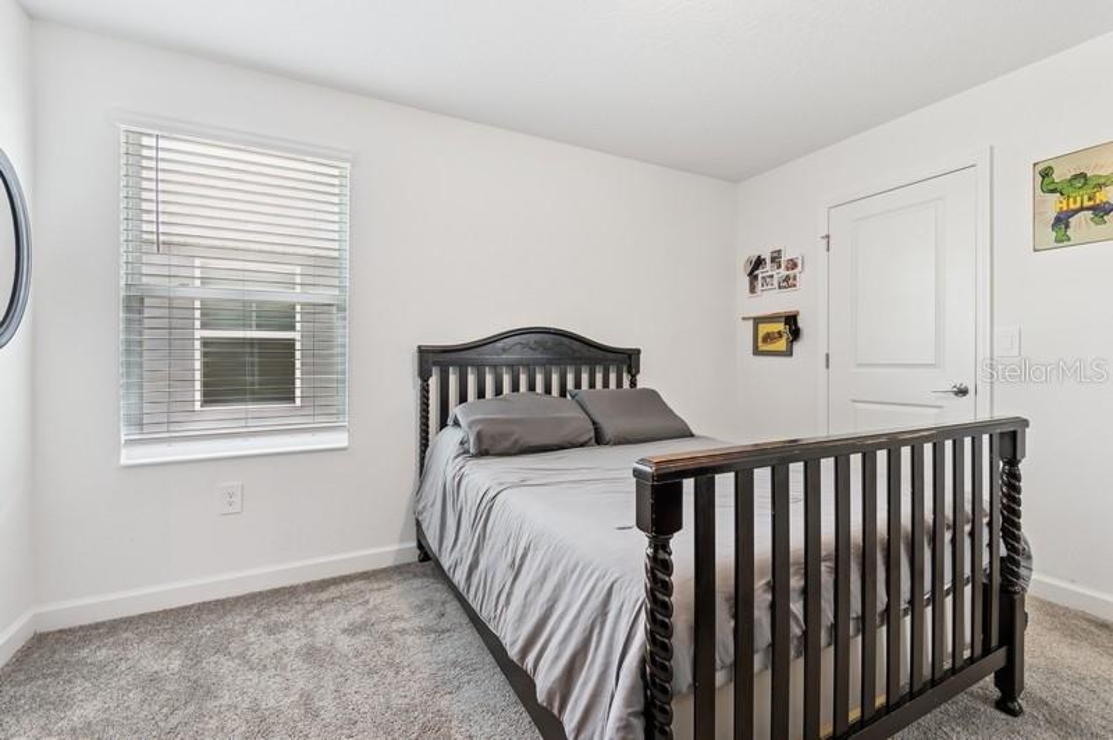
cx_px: 556
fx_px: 463
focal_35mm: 15
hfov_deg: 100.4
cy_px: 370
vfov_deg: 77.2
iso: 200
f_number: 9
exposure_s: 1/2.5
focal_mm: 10
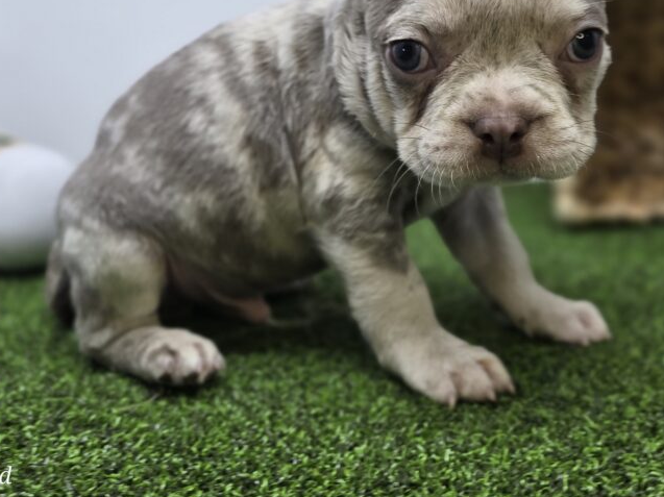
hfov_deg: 50.0
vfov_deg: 37.8
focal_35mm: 37
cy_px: 136
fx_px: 709
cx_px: 386
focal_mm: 6.3
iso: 32
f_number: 1.7
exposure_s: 1/67.6
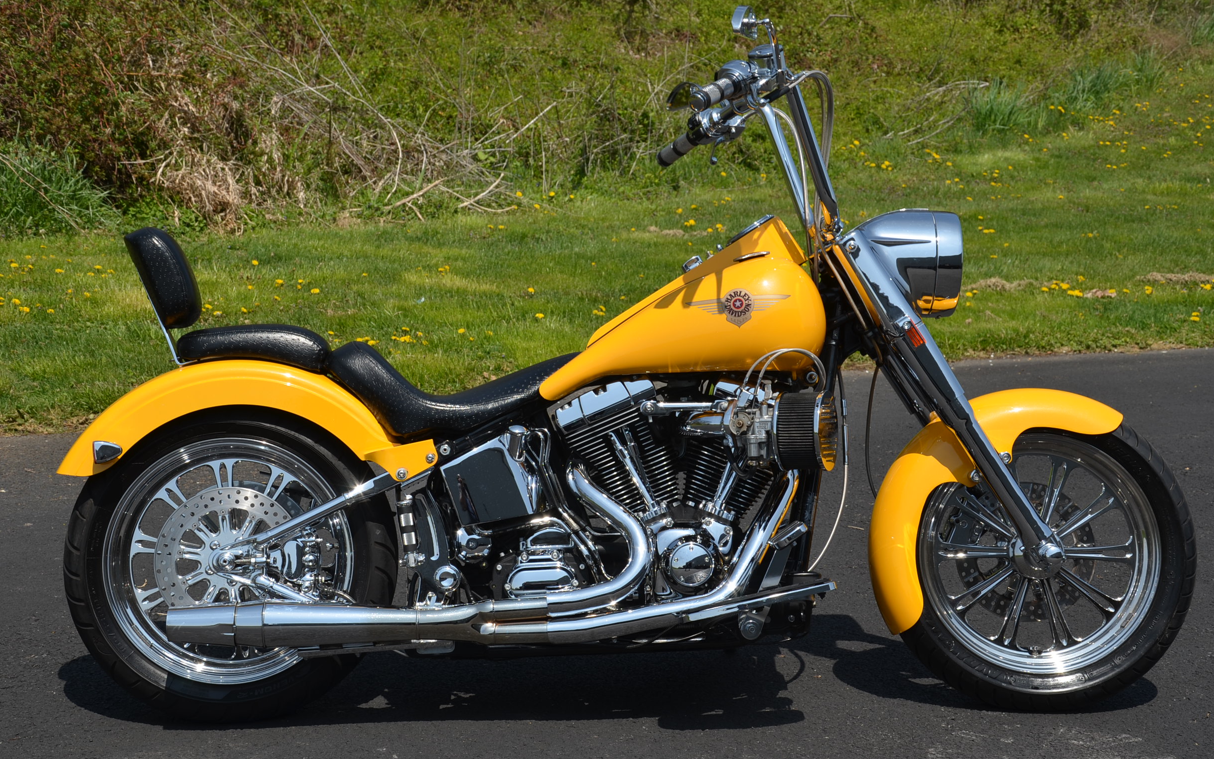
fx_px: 2300
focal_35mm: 70
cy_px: 403
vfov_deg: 18.7
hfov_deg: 29.6
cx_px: 606
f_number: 9
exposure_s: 1/320
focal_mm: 45
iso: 100
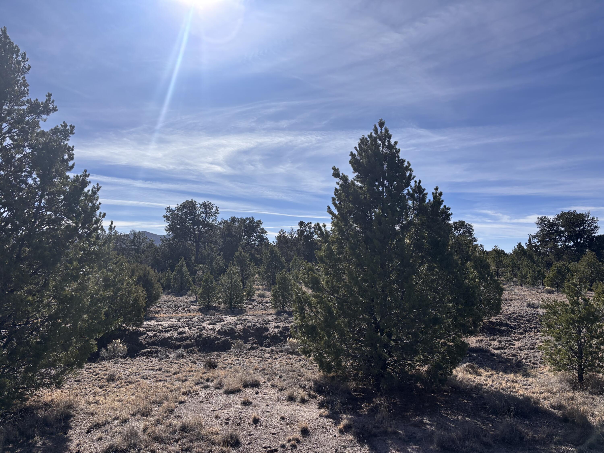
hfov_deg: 67.3
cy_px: 226
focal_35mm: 26
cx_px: 302
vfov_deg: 53.1
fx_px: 454
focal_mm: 5.96
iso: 50
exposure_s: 1/7692
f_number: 1.6
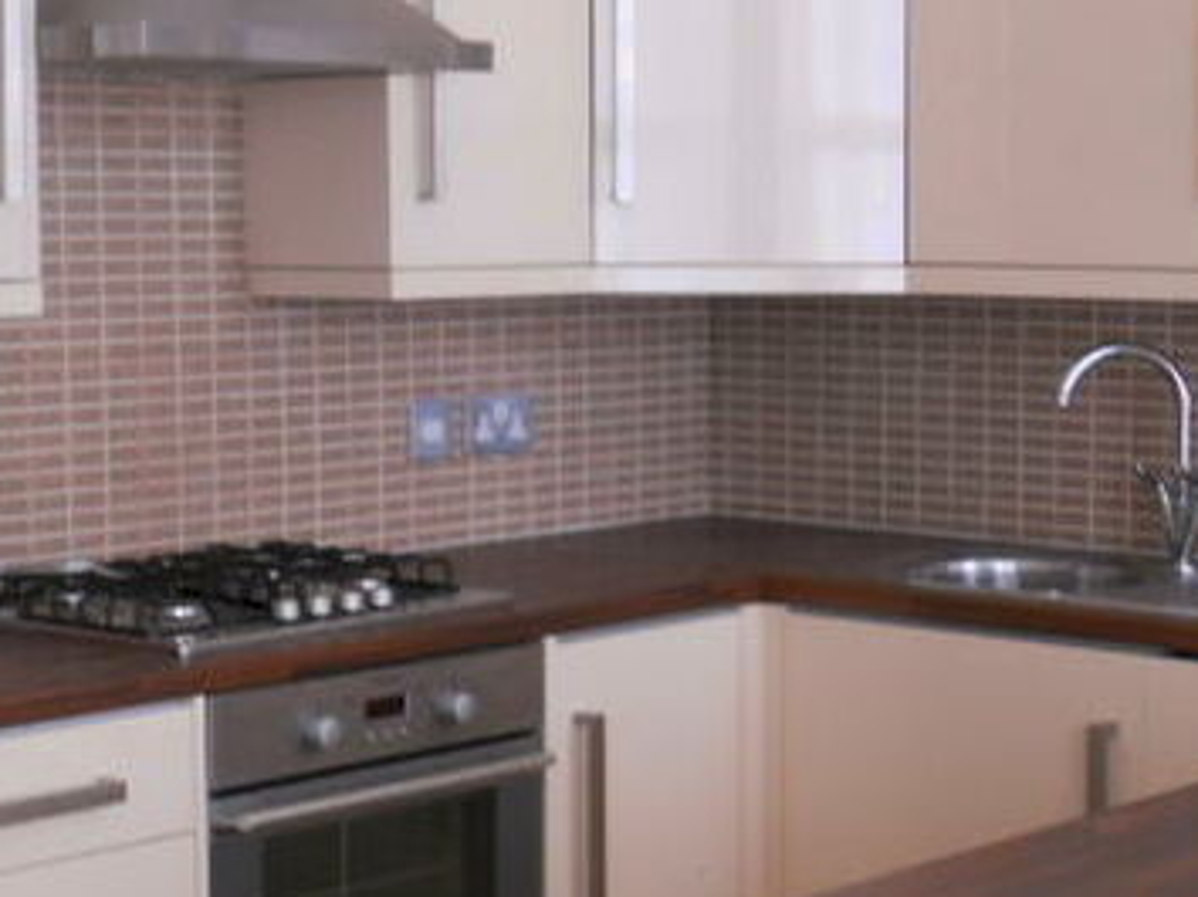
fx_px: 3147
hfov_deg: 21.5
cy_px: 584
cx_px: 697
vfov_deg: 16.2
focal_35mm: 91
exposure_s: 1/30
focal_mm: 8.2
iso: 200
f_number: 4.3
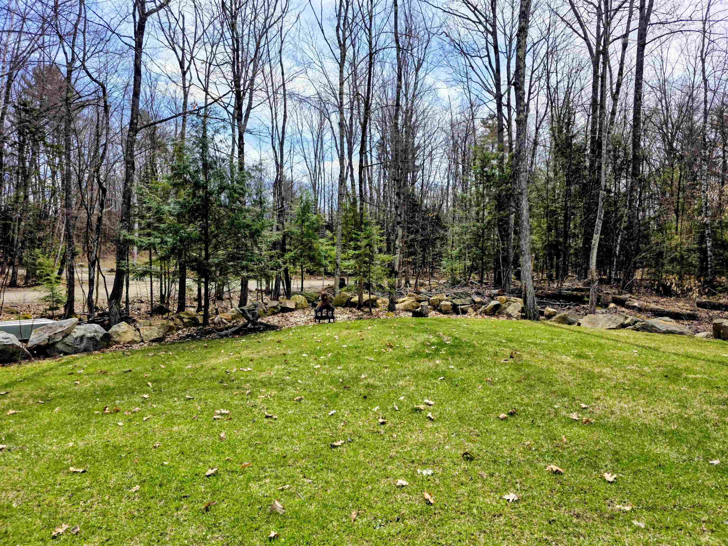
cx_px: 364
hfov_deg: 73.9
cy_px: 273
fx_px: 484
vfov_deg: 58.9
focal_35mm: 23
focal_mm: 6.3
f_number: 1.7
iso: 80
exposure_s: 1/3687
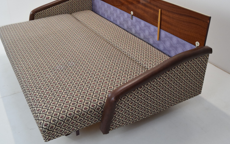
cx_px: 103
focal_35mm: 40
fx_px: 251
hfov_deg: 49.2
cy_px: 57
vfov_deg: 31.9
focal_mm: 22
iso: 1600
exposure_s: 1/200
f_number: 7.1
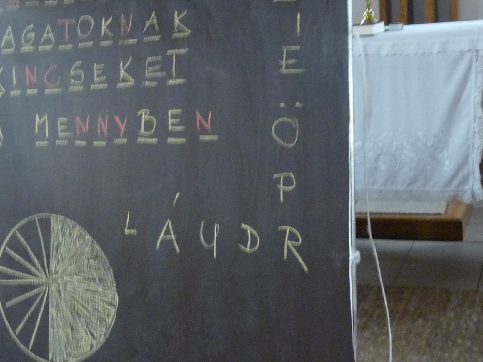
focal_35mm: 60
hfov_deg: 31.8
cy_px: 175
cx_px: 146
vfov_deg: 24.4
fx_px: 837
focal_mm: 4.8
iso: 400
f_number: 2.8
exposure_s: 1/13
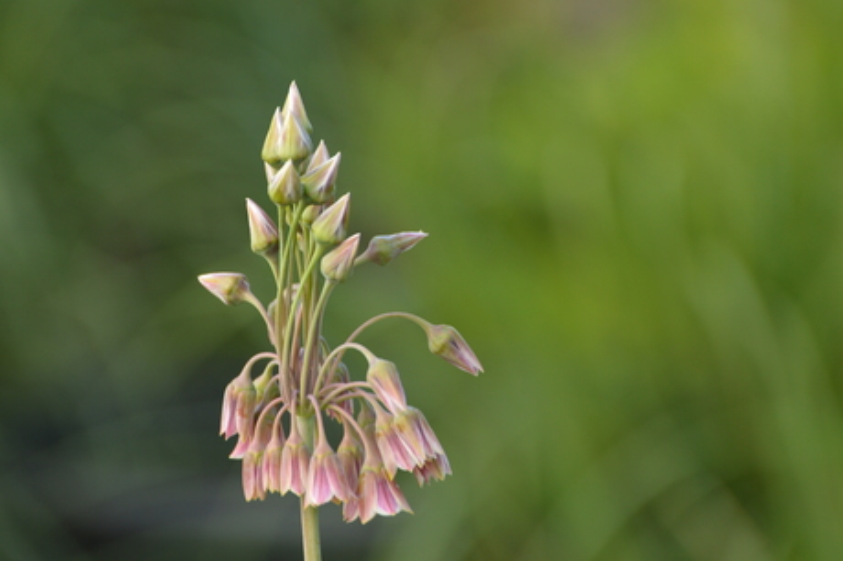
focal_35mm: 360
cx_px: 422
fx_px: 8424
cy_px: 280
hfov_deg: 5.7
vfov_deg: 3.8
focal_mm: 240
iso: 200
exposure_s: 1/160
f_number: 5.3
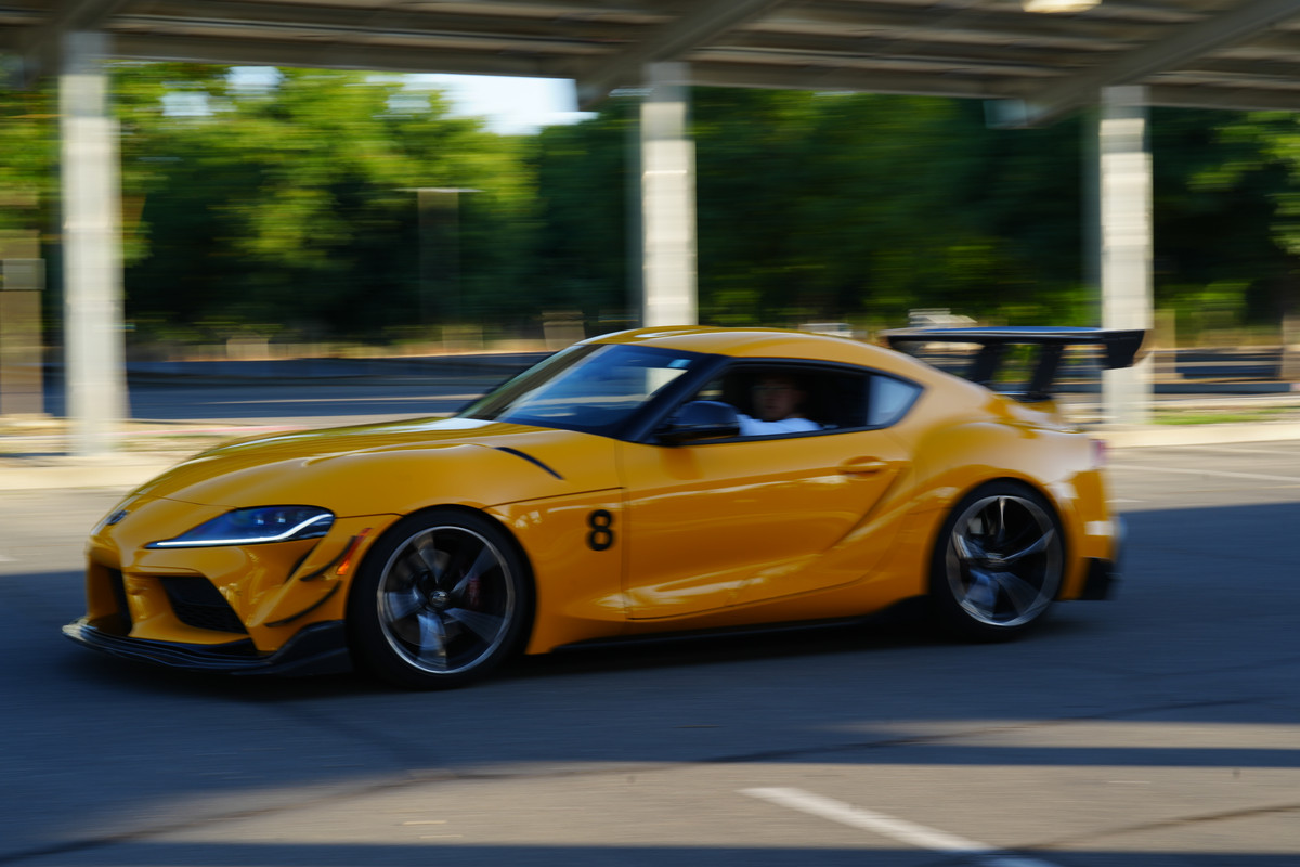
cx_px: 650
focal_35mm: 70
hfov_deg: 28.8
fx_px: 2528
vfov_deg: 19.5
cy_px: 434
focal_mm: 70
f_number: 13
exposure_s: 1/20
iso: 100
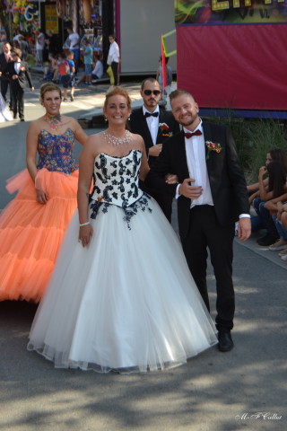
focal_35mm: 82
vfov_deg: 24.6
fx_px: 986
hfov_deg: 16.6
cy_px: 216
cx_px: 144
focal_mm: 55
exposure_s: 1/160
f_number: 6.3
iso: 100
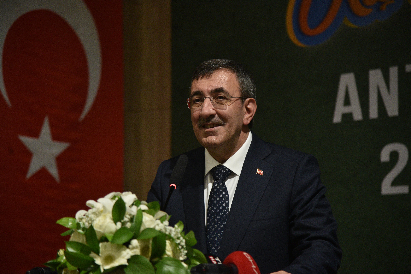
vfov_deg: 12.2
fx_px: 1279
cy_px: 137
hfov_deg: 18.3
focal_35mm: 112
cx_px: 206
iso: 1600
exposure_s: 1/250
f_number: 4
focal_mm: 112
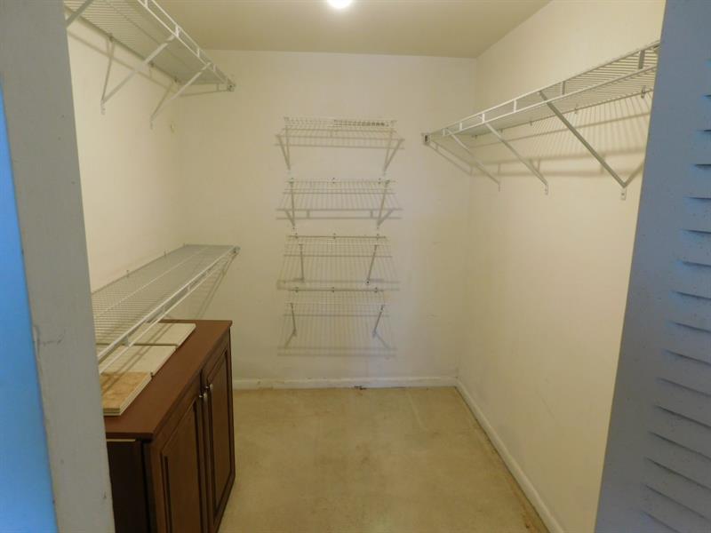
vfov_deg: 58.9
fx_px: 472
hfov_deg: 73.9
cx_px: 356
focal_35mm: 23
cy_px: 266
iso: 160
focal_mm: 4
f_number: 3
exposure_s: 1/30
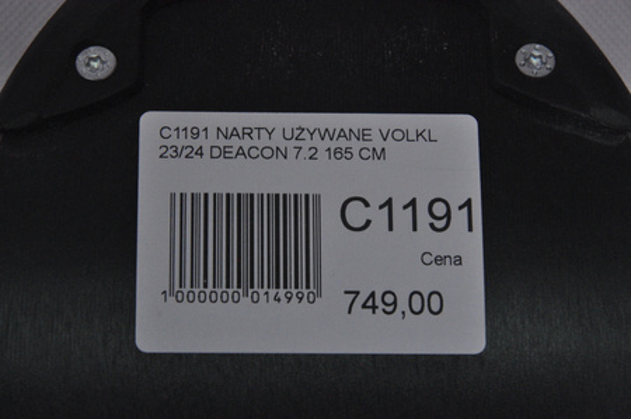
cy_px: 210
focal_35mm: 158
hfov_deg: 13.1
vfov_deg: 8.7
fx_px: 2758
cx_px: 316
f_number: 11
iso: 3200
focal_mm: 105
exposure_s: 1/125
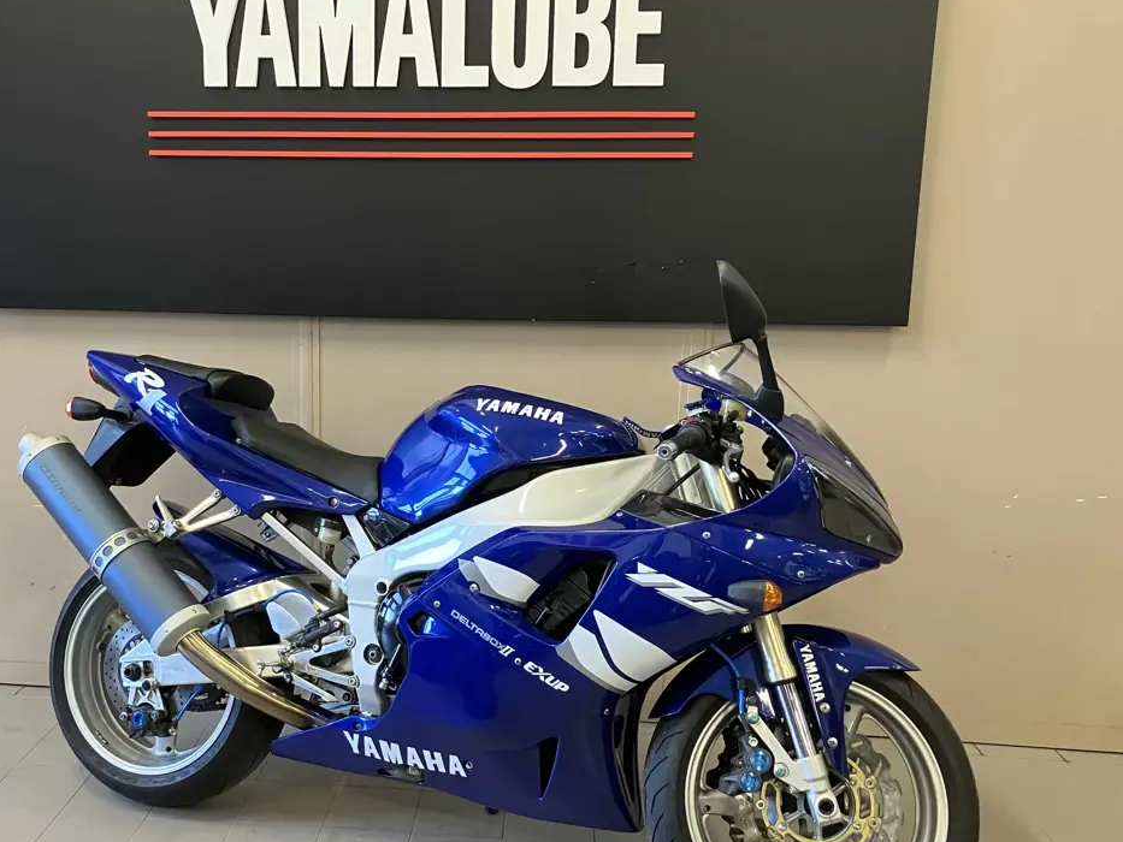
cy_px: 472
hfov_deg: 50.8
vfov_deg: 39.6
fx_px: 1168
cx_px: 412
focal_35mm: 36
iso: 160
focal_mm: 3.99
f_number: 1.8
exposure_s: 1/60
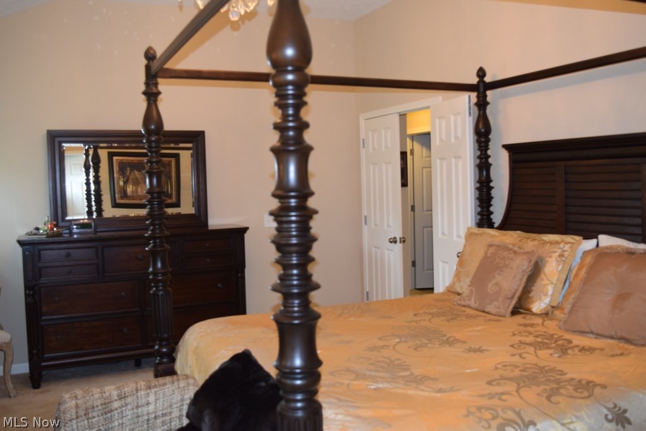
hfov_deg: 55.1
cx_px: 323
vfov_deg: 38.4
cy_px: 216
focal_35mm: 34
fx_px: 619
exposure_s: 1/80
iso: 800
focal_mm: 23
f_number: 4.5
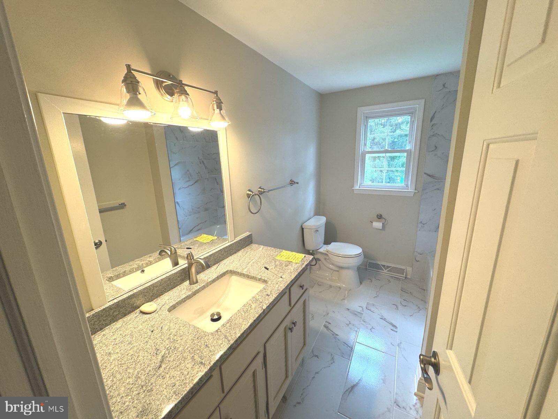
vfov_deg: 85.7
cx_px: 279
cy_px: 210
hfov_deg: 102.1
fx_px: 226
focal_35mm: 14
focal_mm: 2.22
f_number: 2.2
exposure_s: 1/120
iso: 160
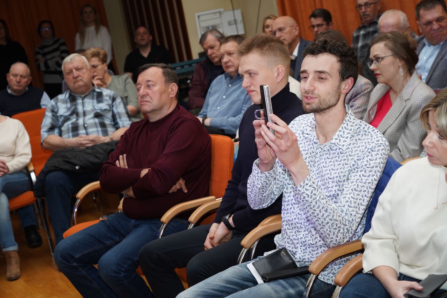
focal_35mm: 72
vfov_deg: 18.9
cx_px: 224
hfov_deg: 28.1
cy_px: 149
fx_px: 894
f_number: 6.3
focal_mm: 72
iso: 1600
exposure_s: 1/160
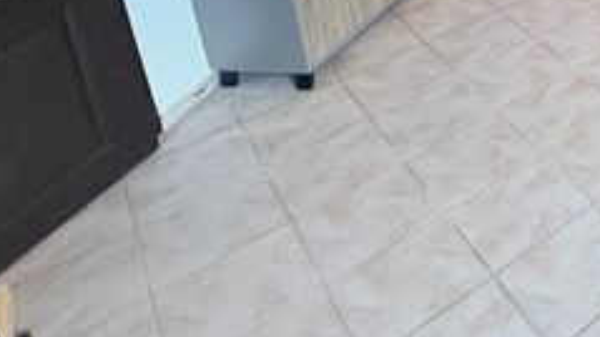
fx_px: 715
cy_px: -199
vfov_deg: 21.3
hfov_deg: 32.9
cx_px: 792
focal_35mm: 45
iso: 400
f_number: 2.2
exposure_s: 1/50
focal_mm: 2.22
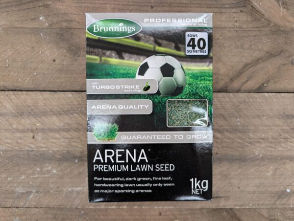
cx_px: 147
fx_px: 204
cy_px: 110
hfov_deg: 71.5
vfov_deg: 57.0
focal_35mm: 24
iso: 82
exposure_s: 1/109
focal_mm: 6.9
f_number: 1.68
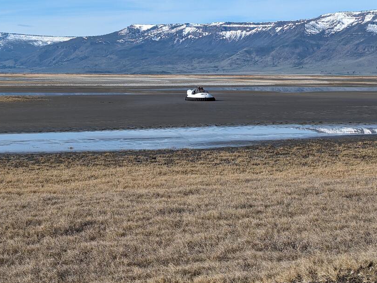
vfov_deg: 18.5
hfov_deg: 24.7
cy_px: 70
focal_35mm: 79
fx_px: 861
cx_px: 214
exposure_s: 1/2169
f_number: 1.85
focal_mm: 6.81
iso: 51
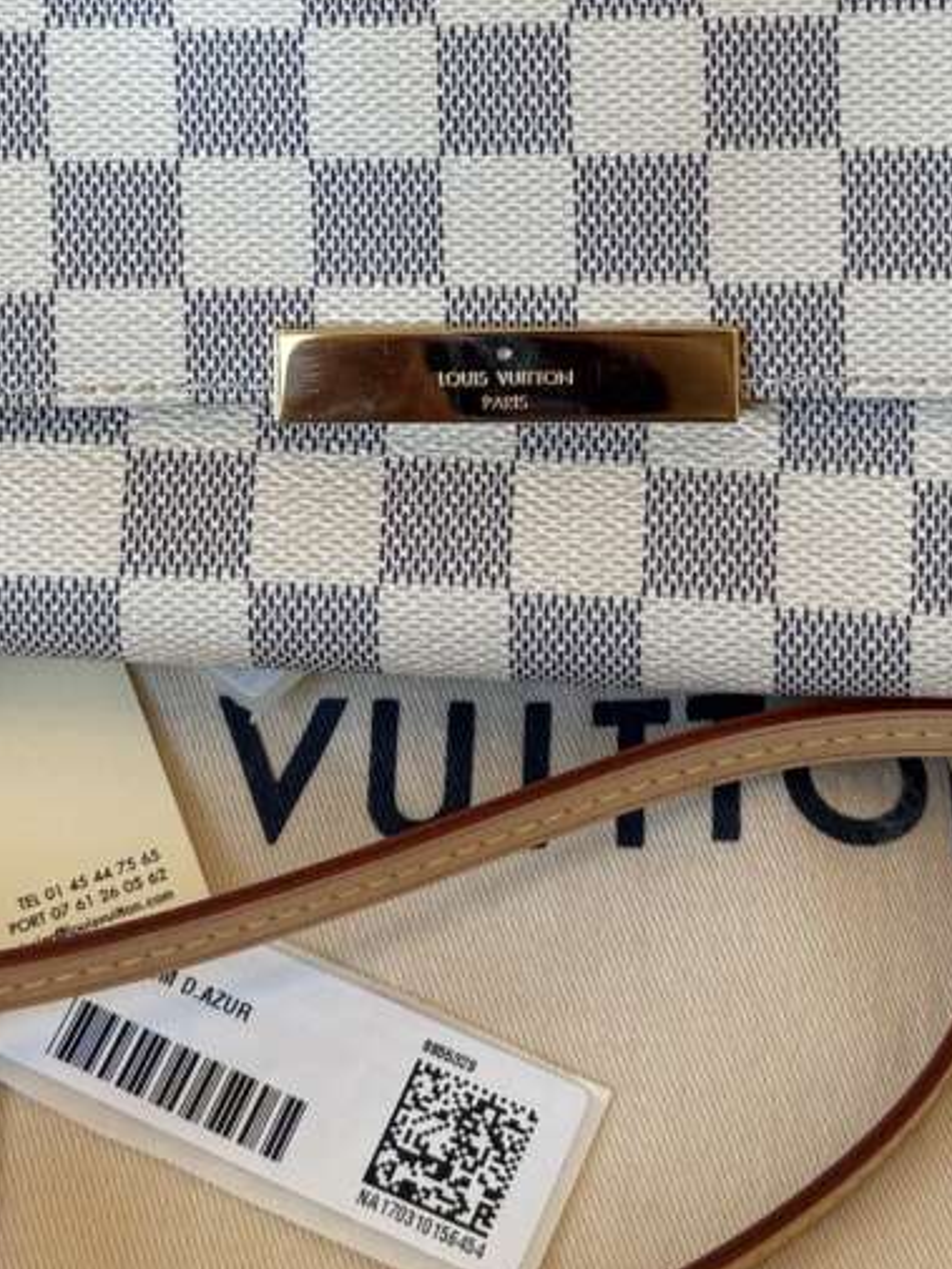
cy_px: 70
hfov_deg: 17.4
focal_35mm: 85
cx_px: 398
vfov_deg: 22.3
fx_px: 3116
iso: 64
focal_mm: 6.76
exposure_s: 1/121
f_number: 1.78
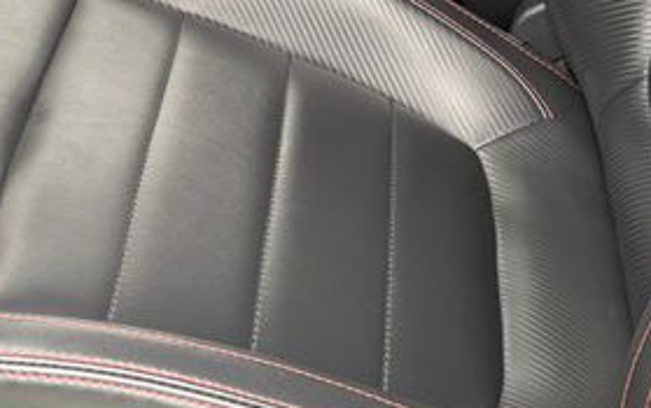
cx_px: 196
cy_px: -117
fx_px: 1794
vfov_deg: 12.6
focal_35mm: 101
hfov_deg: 20.5
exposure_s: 1/104
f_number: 1.6
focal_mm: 5.96
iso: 125
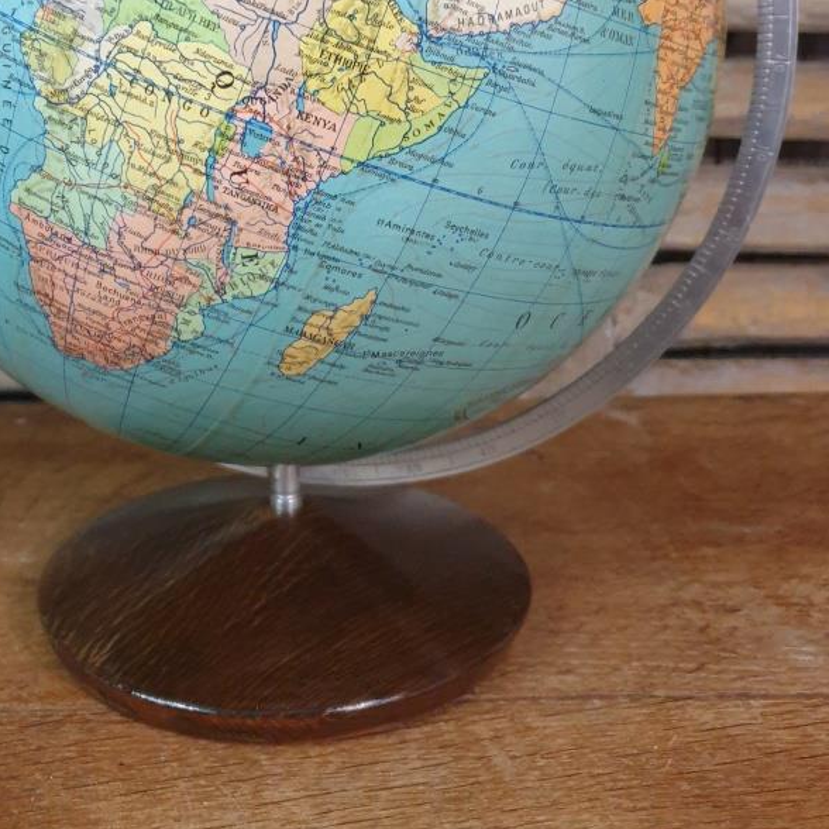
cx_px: 334
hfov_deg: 41.7
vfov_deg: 40.0
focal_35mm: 40
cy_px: 156
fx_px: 1084
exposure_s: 1/33
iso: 320
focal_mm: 4.3
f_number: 1.5
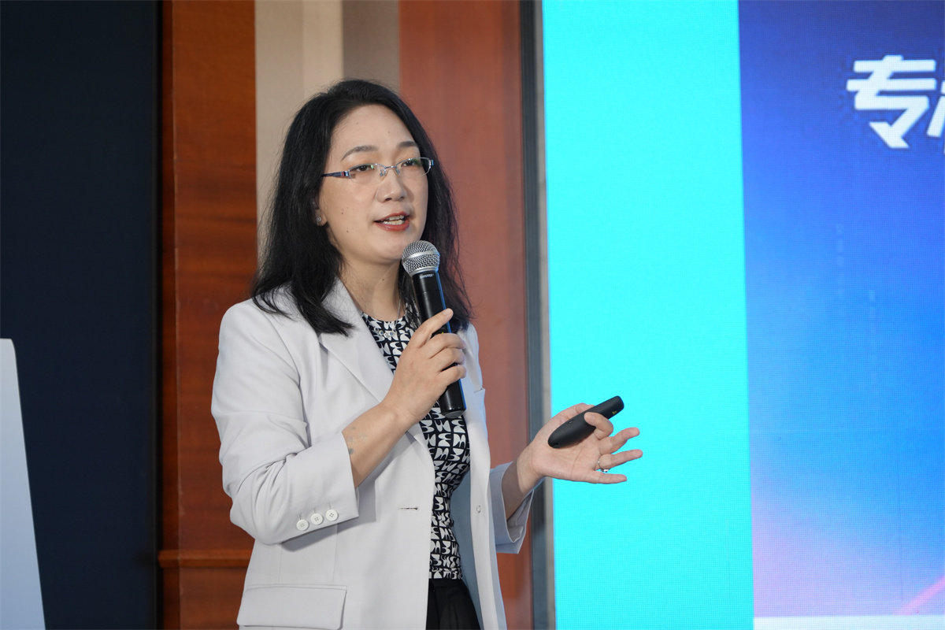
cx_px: 472
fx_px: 3701
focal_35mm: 141
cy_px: 315
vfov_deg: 9.7
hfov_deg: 14.6
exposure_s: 1/250
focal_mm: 141
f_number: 6.3
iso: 1250
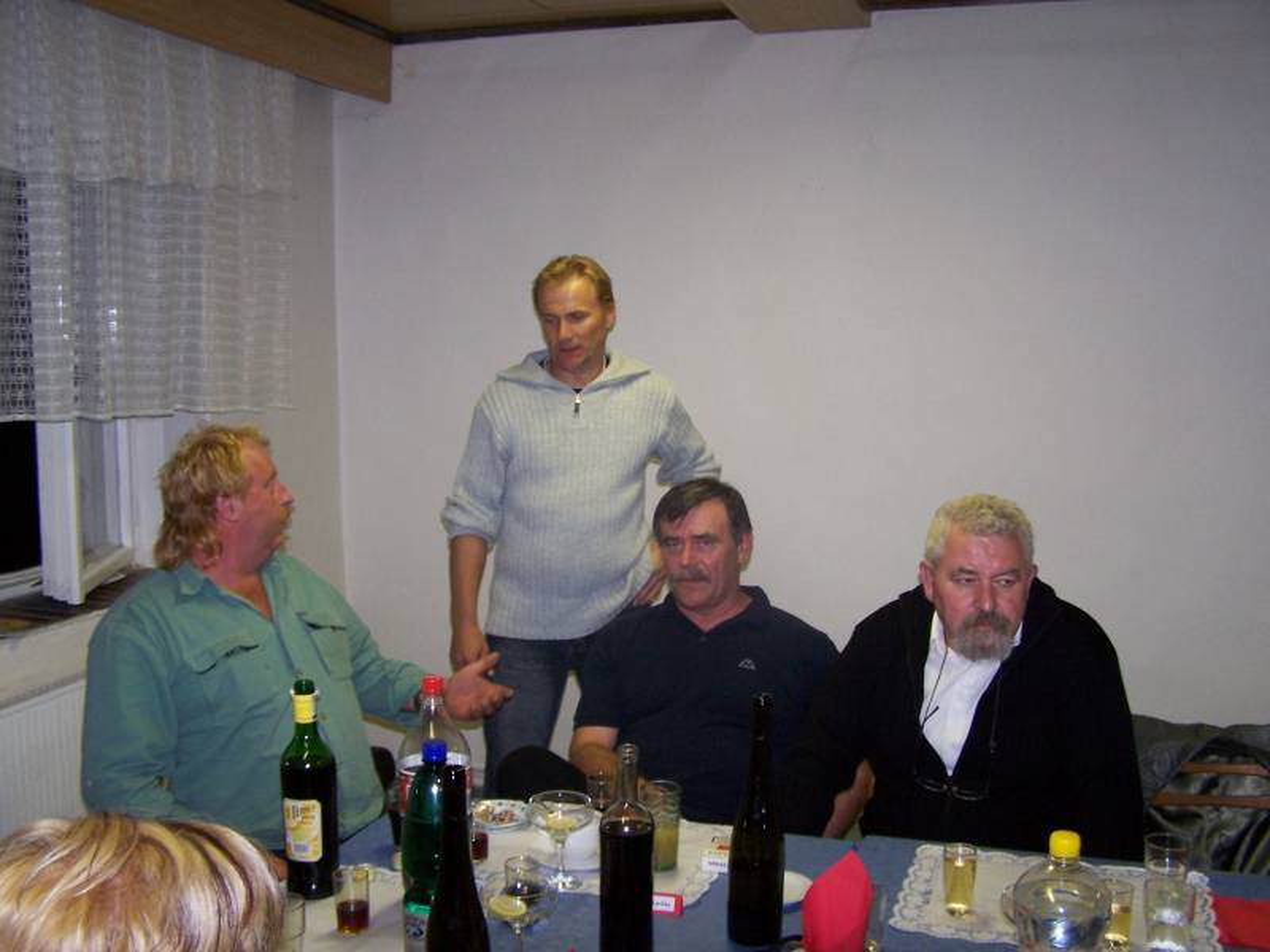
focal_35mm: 38
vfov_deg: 37.7
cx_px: 635
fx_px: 1394
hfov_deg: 49.0
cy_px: 476
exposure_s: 1/60
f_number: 2.8
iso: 140
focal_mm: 6.3
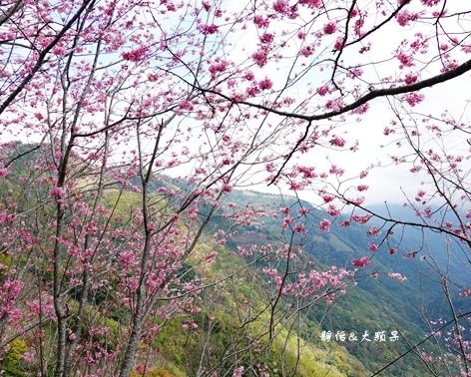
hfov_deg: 57.0
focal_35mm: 31
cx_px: 259
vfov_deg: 47.1
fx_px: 432
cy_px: 210
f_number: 4
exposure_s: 1/400
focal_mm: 9
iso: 125
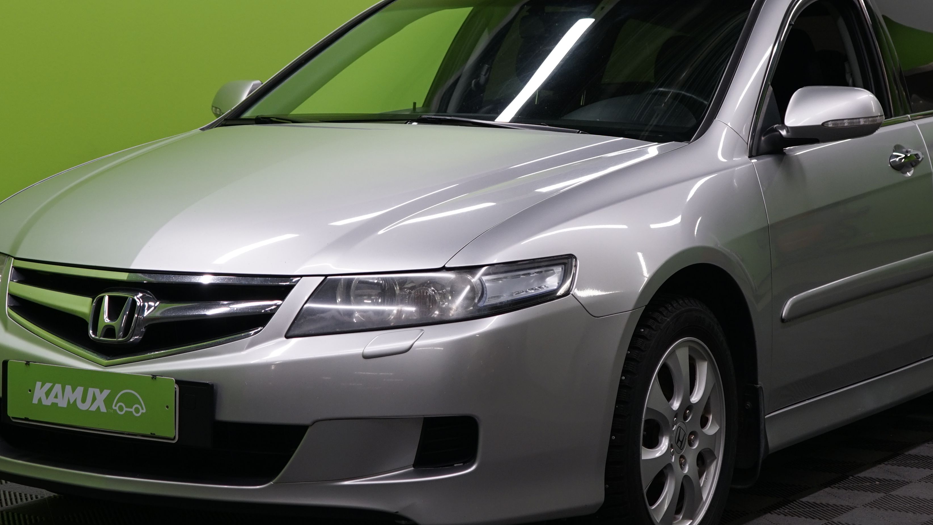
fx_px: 2078
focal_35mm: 84
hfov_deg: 25.3
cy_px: 200
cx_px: 461
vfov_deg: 14.4
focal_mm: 44
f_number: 5.6
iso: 320
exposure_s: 1/50
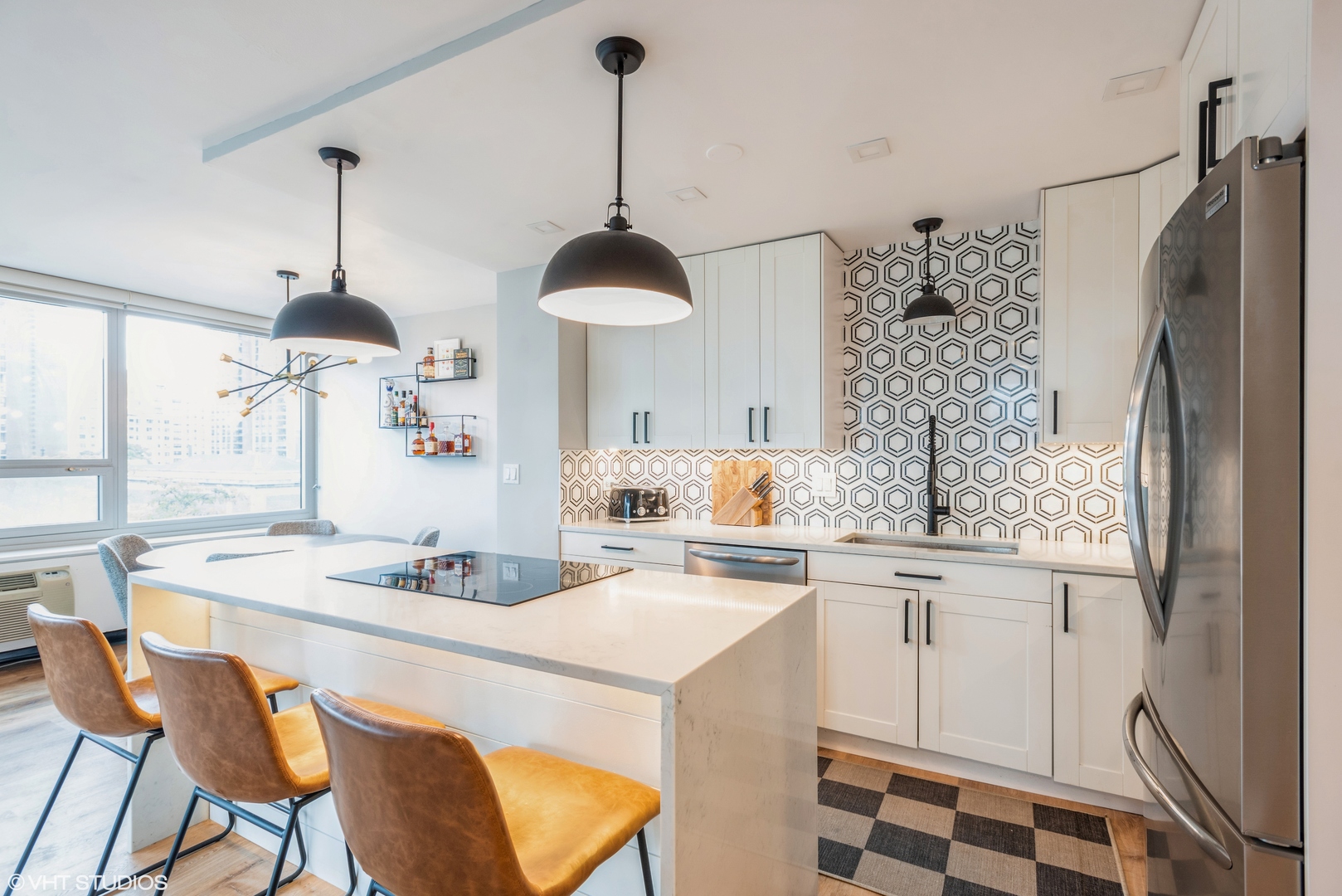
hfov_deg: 93.3
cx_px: 671
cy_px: 448
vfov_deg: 70.5
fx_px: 634
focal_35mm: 17
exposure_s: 1/6
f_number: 8
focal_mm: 17
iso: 500
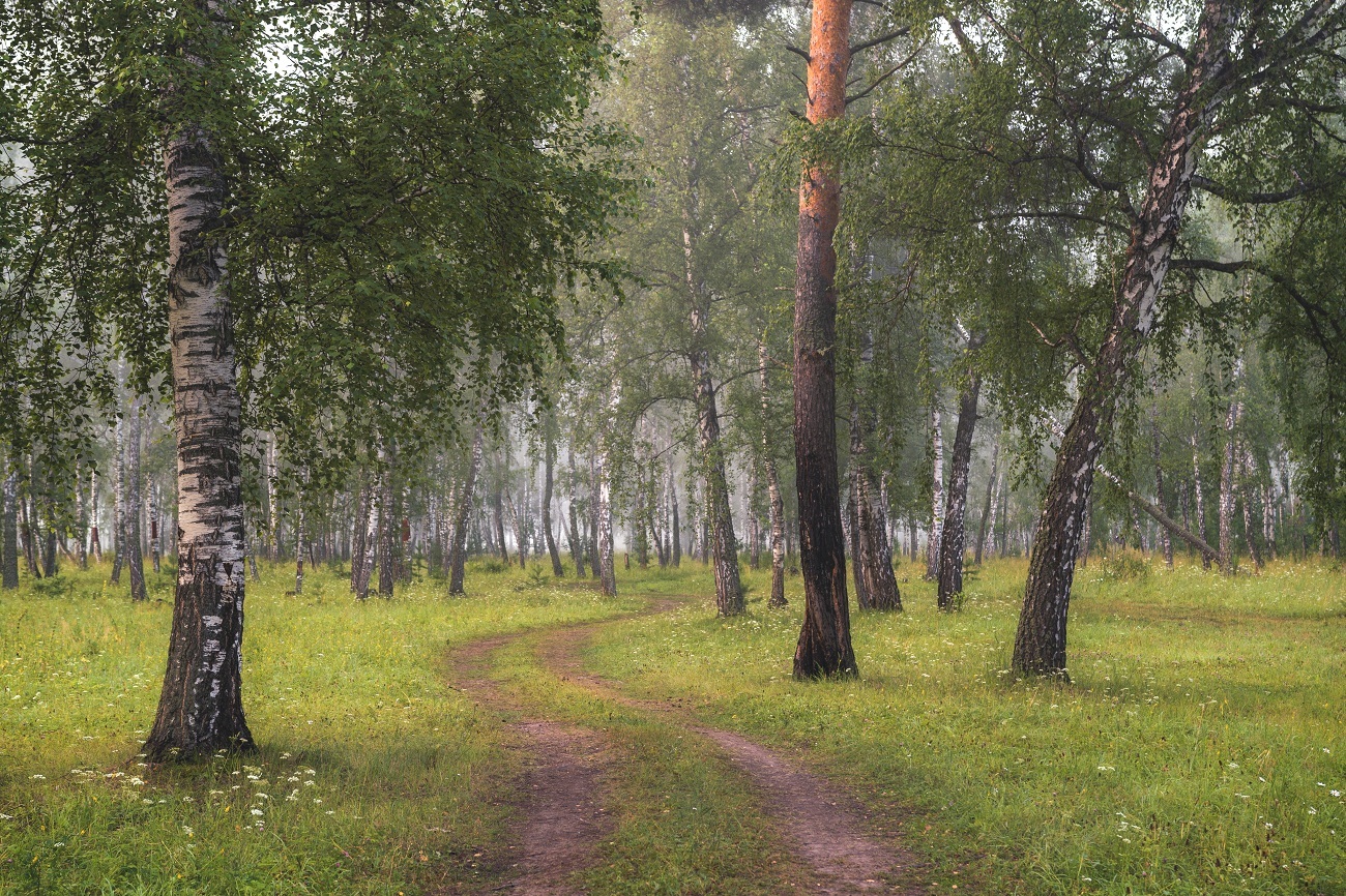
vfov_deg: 25.7
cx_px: 673
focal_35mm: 52
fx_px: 1962
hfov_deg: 37.9
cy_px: 448
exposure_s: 1/40
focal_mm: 35
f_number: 4
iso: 400
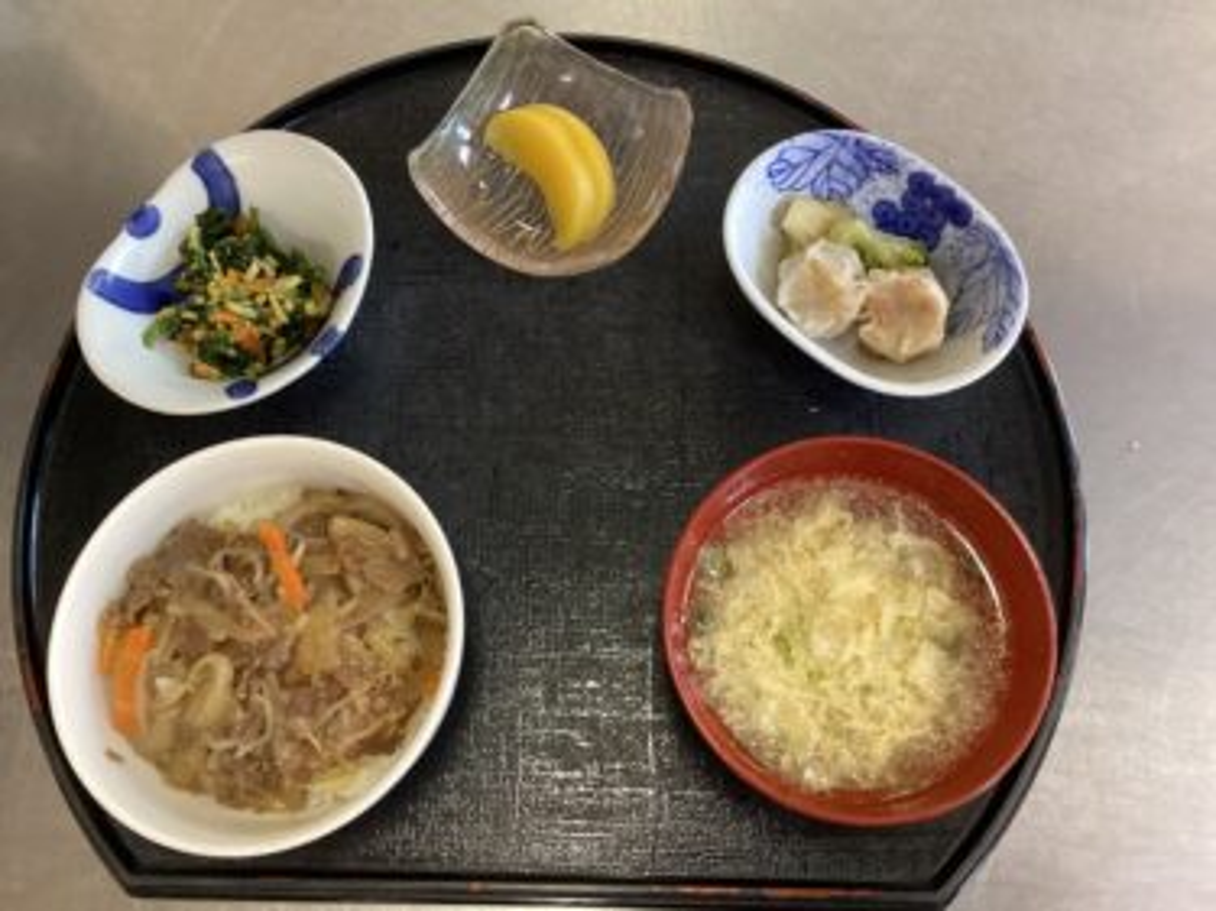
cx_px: 608
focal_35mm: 31
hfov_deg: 58.4
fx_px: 1089
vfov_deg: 45.4
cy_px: 456
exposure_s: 1/40
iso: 400
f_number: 2.4
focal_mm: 3.3
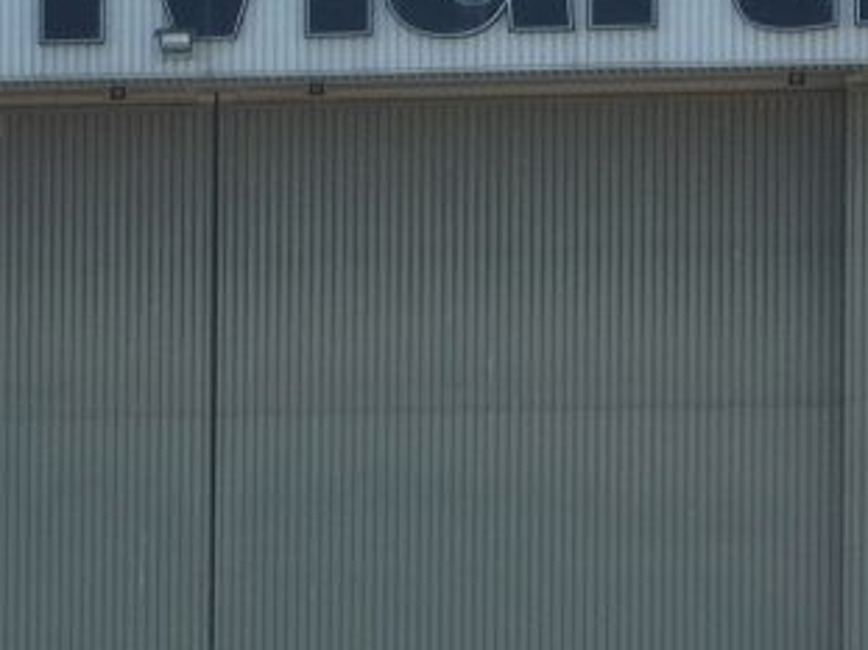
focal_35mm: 451
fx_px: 11305
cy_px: 1007
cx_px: -276
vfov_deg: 3.3
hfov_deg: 4.4
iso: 100
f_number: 7.1
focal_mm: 24.4
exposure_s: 1/160
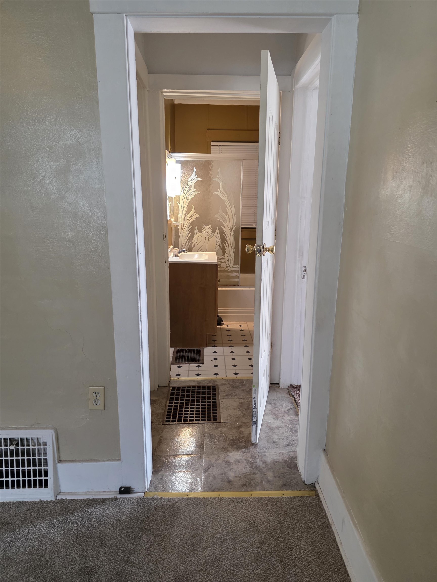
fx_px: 387
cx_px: 218
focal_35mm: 23
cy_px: 291
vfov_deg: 73.9
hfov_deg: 58.9
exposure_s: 1/120
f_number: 1.7
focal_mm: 6.3
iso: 500
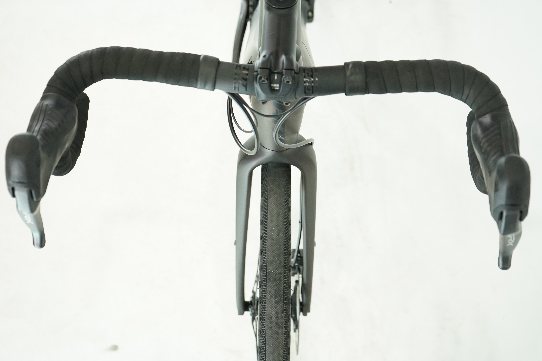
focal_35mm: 48
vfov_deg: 28.1
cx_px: 271
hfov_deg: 41.1
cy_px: 180
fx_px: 723
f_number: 5.6
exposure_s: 1/200
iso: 2500
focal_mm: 48
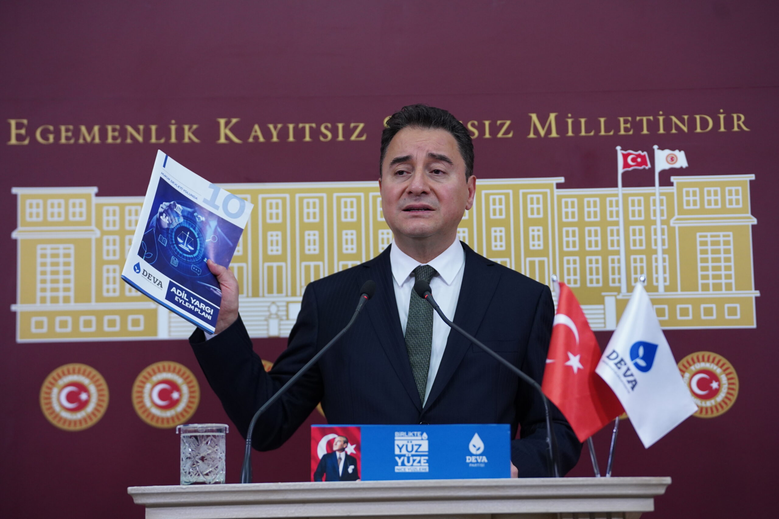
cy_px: 260
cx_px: 390
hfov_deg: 19.8
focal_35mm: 103
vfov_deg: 13.3
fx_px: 2229
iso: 2500
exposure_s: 1/250
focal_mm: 103
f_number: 3.5
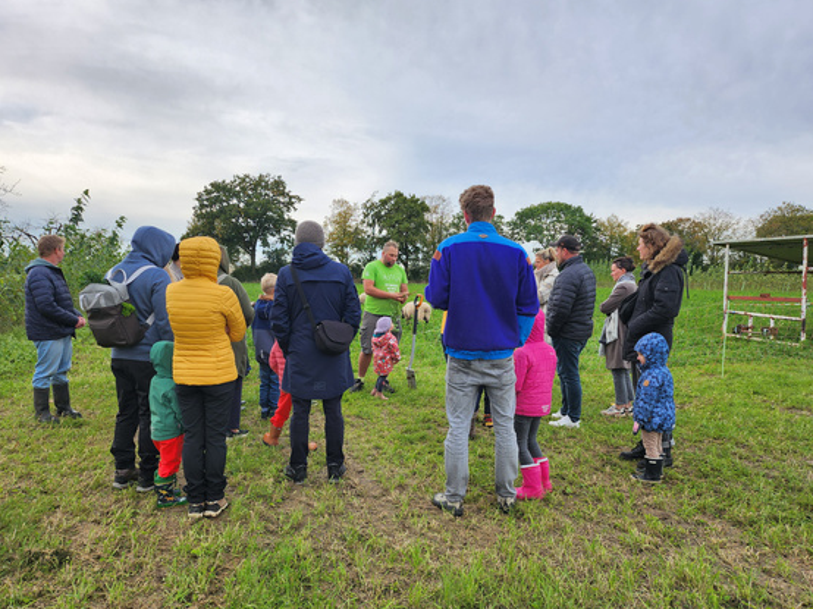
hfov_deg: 67.3
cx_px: 404
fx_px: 610
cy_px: 320
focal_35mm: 26
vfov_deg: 53.0
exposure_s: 1/1628
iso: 50
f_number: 1.8
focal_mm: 5
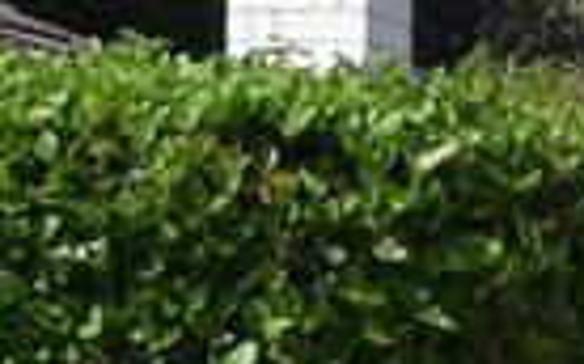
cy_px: 91
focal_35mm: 591
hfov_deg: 3.6
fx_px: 9399
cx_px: 643
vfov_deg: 2.2
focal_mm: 52
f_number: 9
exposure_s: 1/320
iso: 200
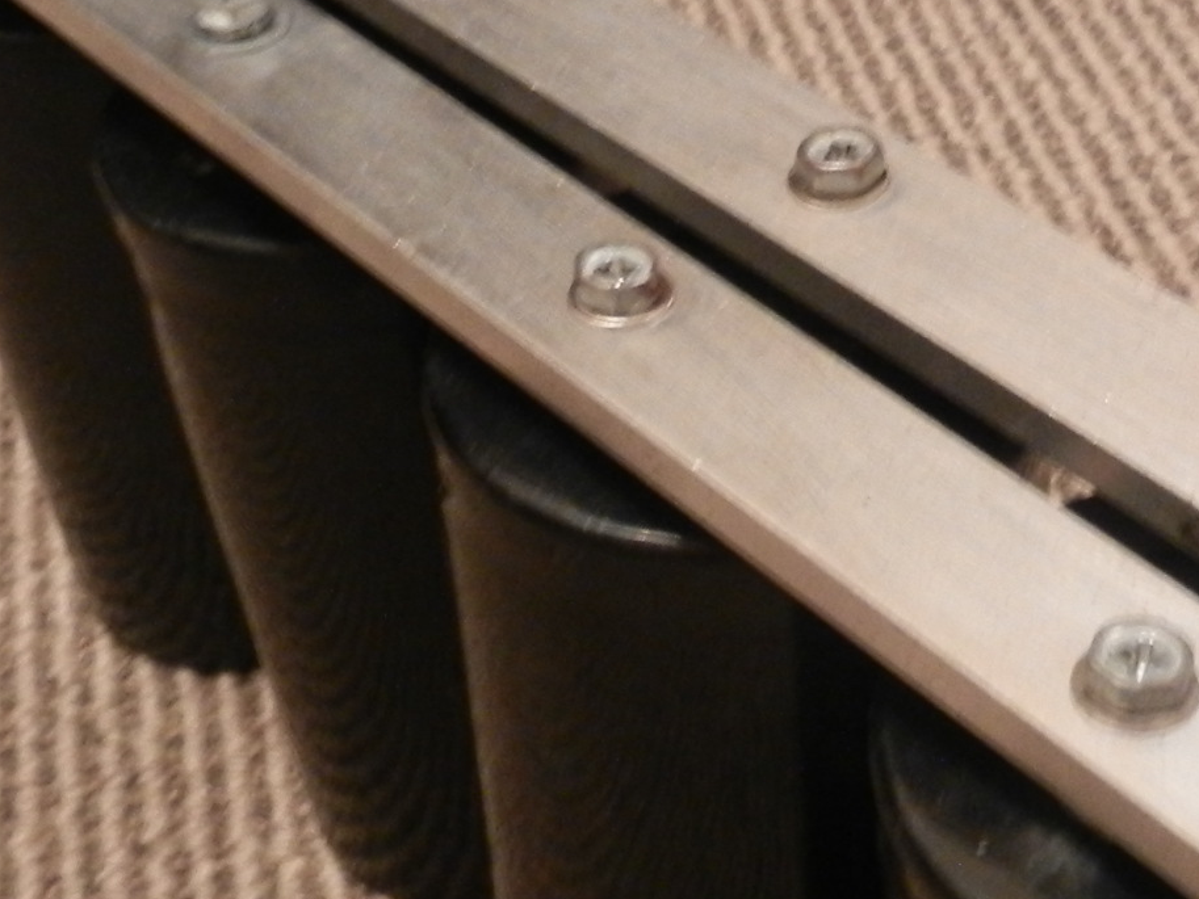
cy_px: 703
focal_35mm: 71
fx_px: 2460
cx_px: 661
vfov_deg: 20.5
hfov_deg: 27.4
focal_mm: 4.5
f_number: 3.5
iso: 400
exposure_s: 1/5
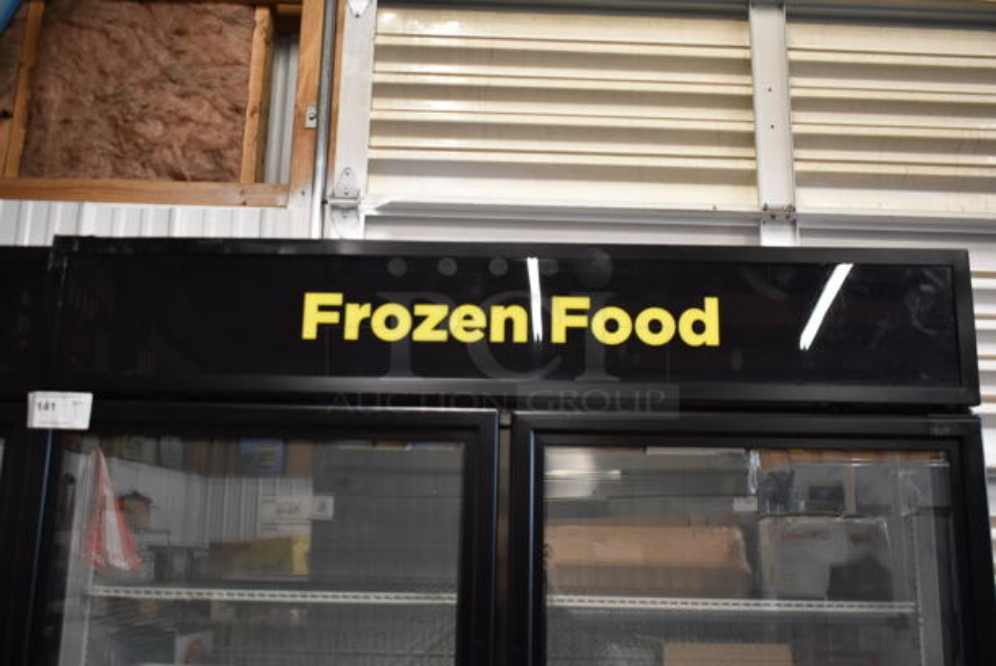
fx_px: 955
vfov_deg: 38.4
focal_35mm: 34
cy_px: 333
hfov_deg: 55.1
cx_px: 498
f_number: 3.8
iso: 900
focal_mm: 23
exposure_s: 1/40
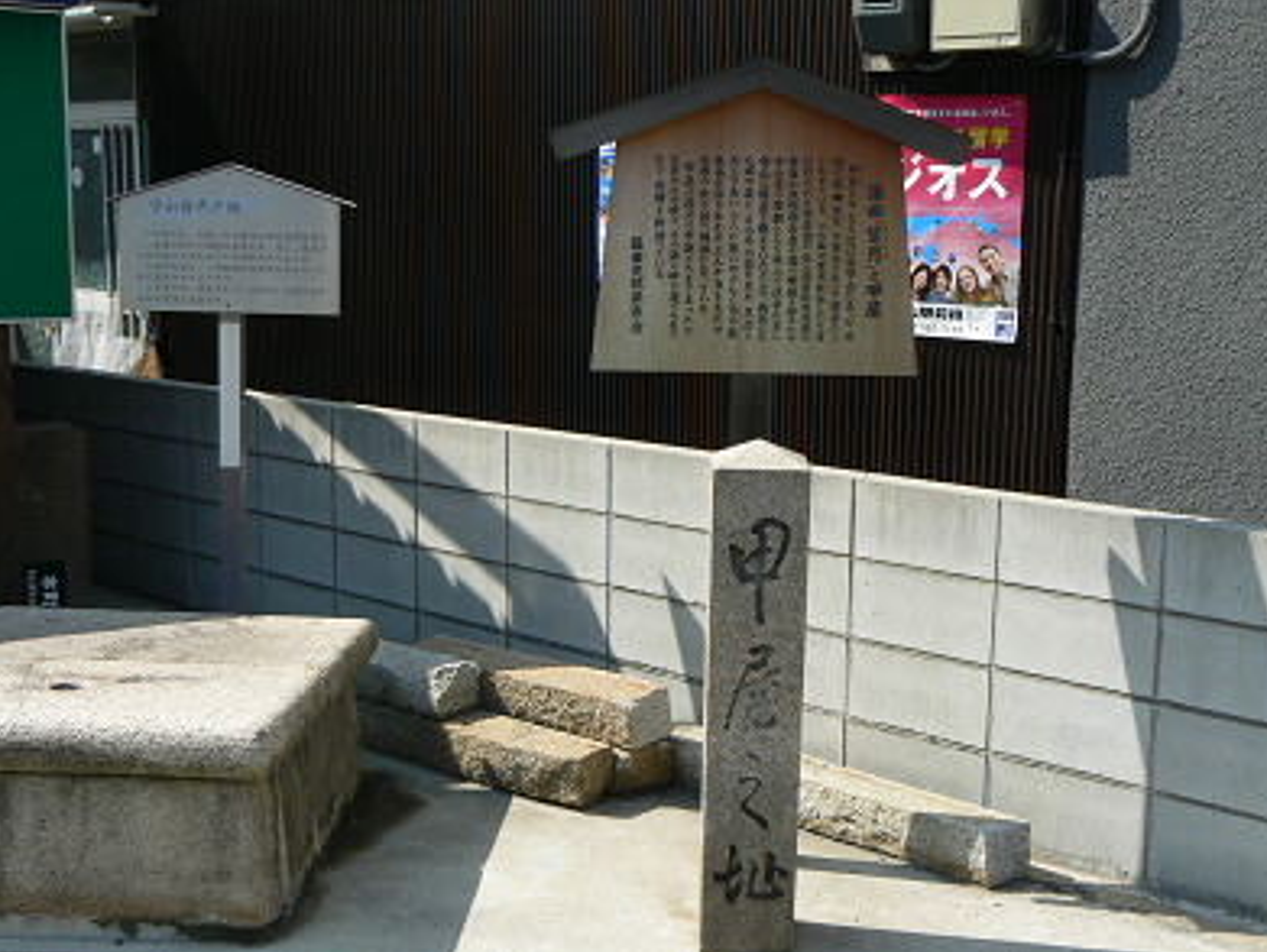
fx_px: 1722
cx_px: 642
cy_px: 476
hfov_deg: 40.4
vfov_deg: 30.9
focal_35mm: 47
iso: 80
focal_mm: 7.6
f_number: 5.6
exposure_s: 1/400
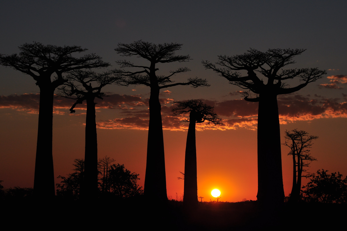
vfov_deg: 14.0
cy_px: 116
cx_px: 174
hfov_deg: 20.9
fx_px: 939
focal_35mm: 98
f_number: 13
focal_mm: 65
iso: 200
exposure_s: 1/1000
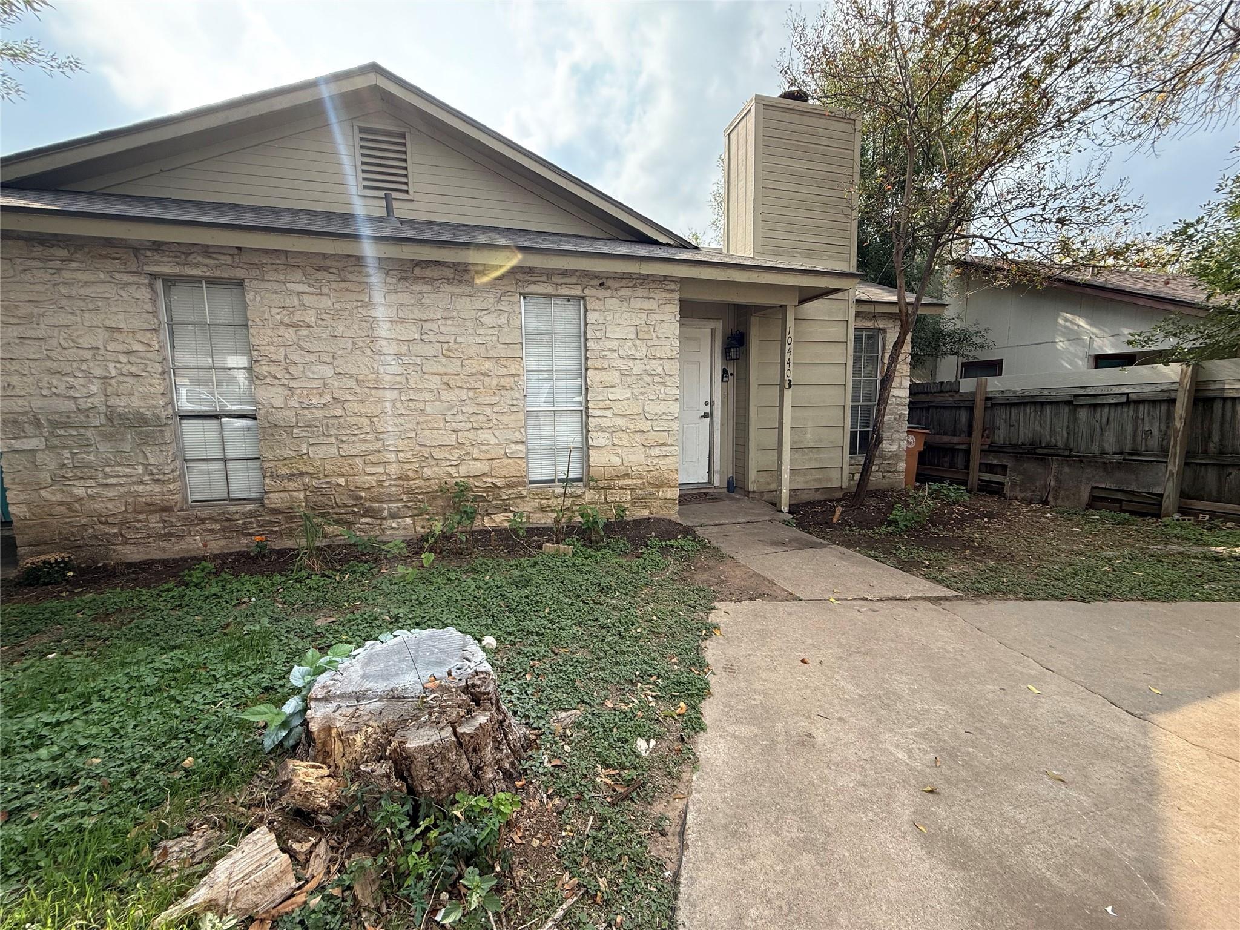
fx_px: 502
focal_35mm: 14
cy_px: 465
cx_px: 620
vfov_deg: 85.7
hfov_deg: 102.1
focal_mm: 2.22
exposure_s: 1/545
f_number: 2.2
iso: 50
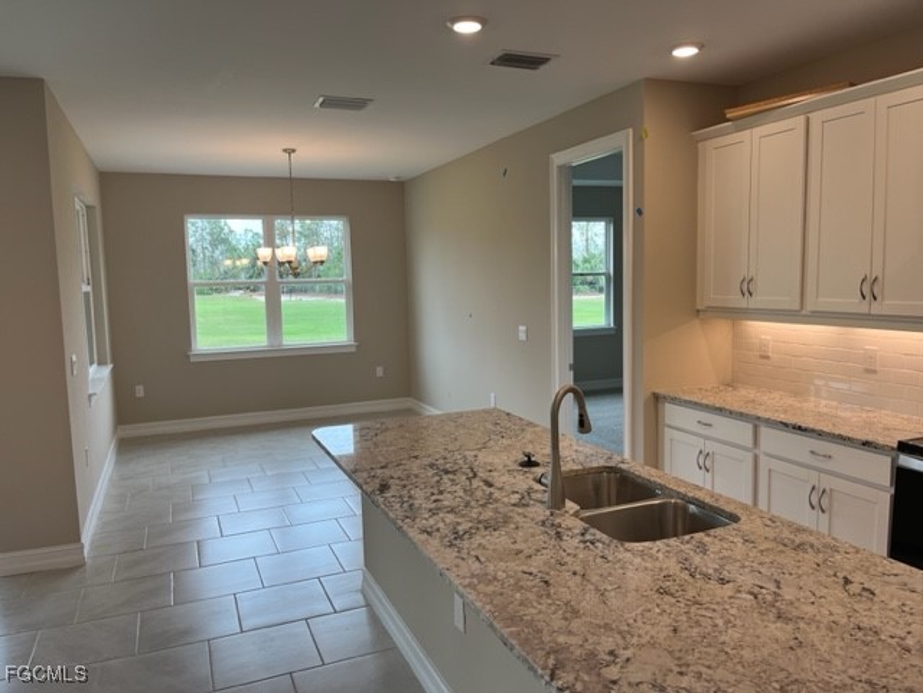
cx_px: 462
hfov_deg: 67.3
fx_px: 693
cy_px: 346
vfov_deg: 53.1
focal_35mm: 26
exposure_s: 1/161
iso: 50
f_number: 1.6
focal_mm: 5.1
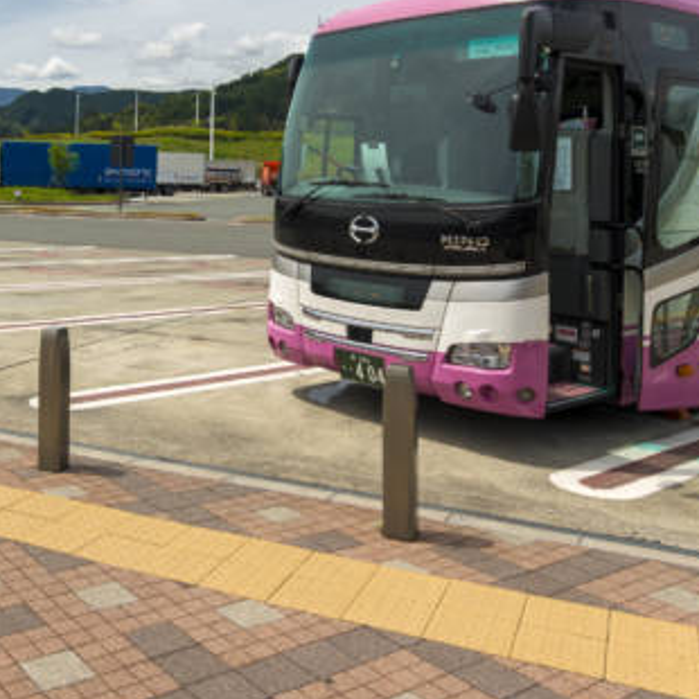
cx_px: 194
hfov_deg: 40.9
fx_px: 914
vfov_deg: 40.3
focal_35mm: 40
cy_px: 147
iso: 100
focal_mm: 13
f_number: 8
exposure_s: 1/250
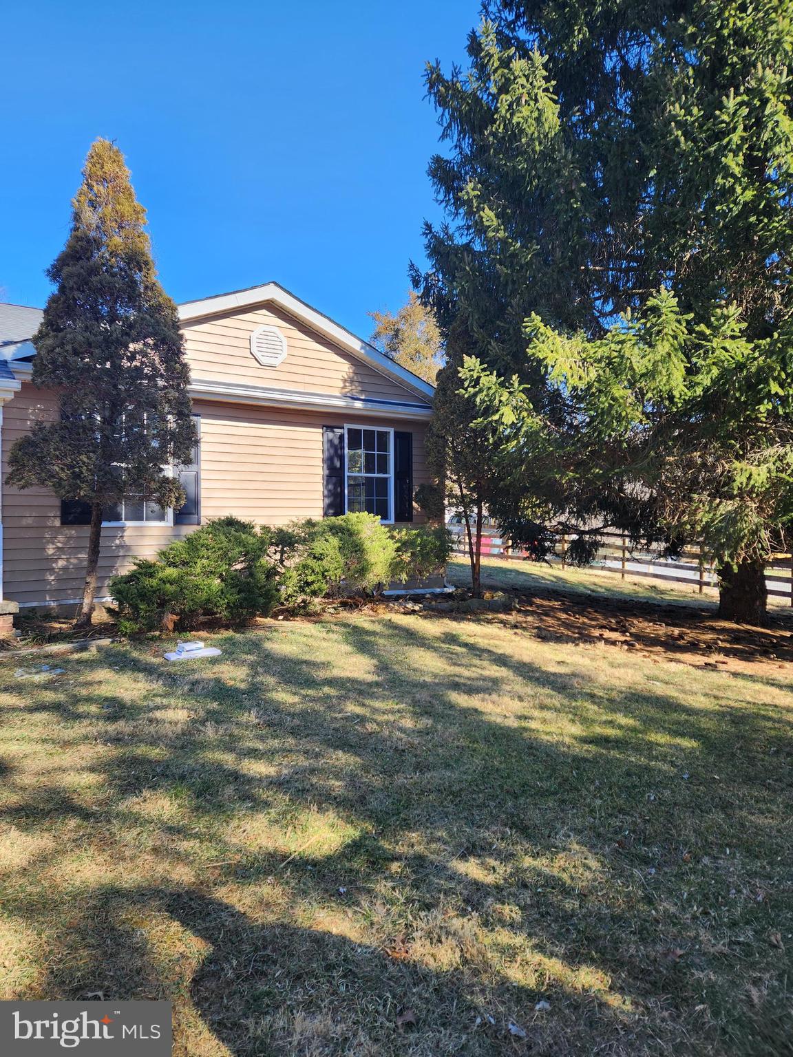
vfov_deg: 73.9
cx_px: 396
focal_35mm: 23
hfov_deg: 58.9
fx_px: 703
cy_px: 528
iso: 20
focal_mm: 5.4
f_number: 1.8
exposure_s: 1/401
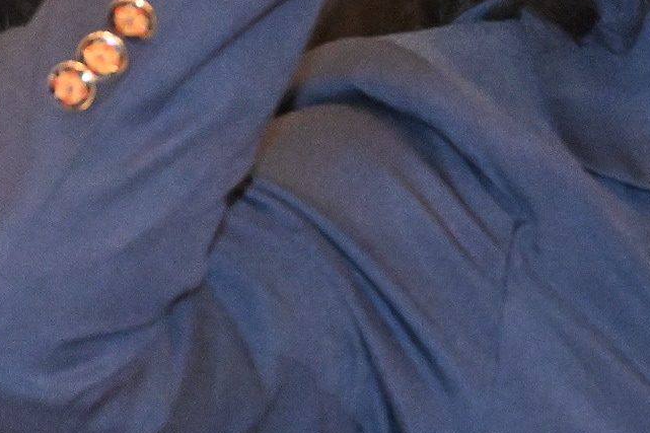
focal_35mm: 496
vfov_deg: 2.8
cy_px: 260
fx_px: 8953
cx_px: -91
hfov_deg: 4.1
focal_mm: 77
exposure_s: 1/250
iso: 5000
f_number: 6.3
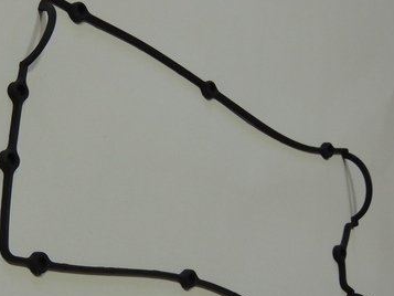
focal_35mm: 84
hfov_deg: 23.1
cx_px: 121
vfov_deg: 17.6
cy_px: 181
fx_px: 956
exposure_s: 1/25
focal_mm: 10.7
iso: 400
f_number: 3.7
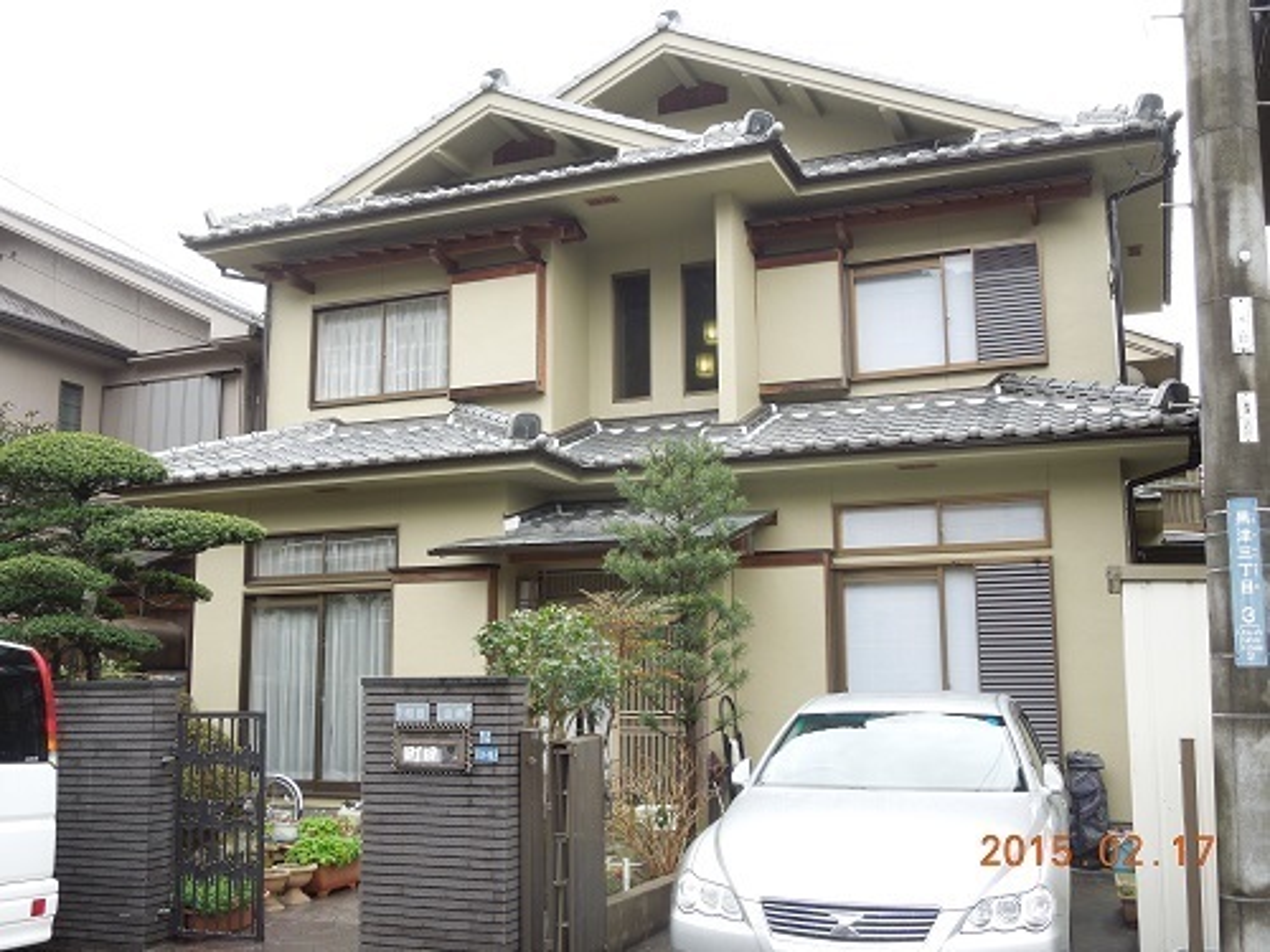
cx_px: 635
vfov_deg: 40.7
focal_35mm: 35
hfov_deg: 52.6
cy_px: 476
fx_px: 1284
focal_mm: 6.3
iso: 100
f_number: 3.7
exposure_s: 1/60
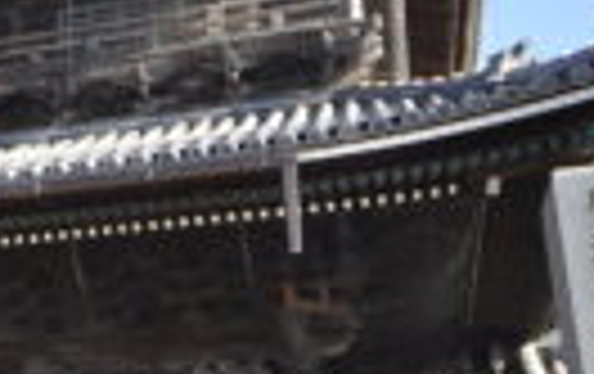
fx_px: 1215
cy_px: 243
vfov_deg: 17.4
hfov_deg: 25.9
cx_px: -18
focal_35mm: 75
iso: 320
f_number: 5
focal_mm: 13
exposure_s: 1/640
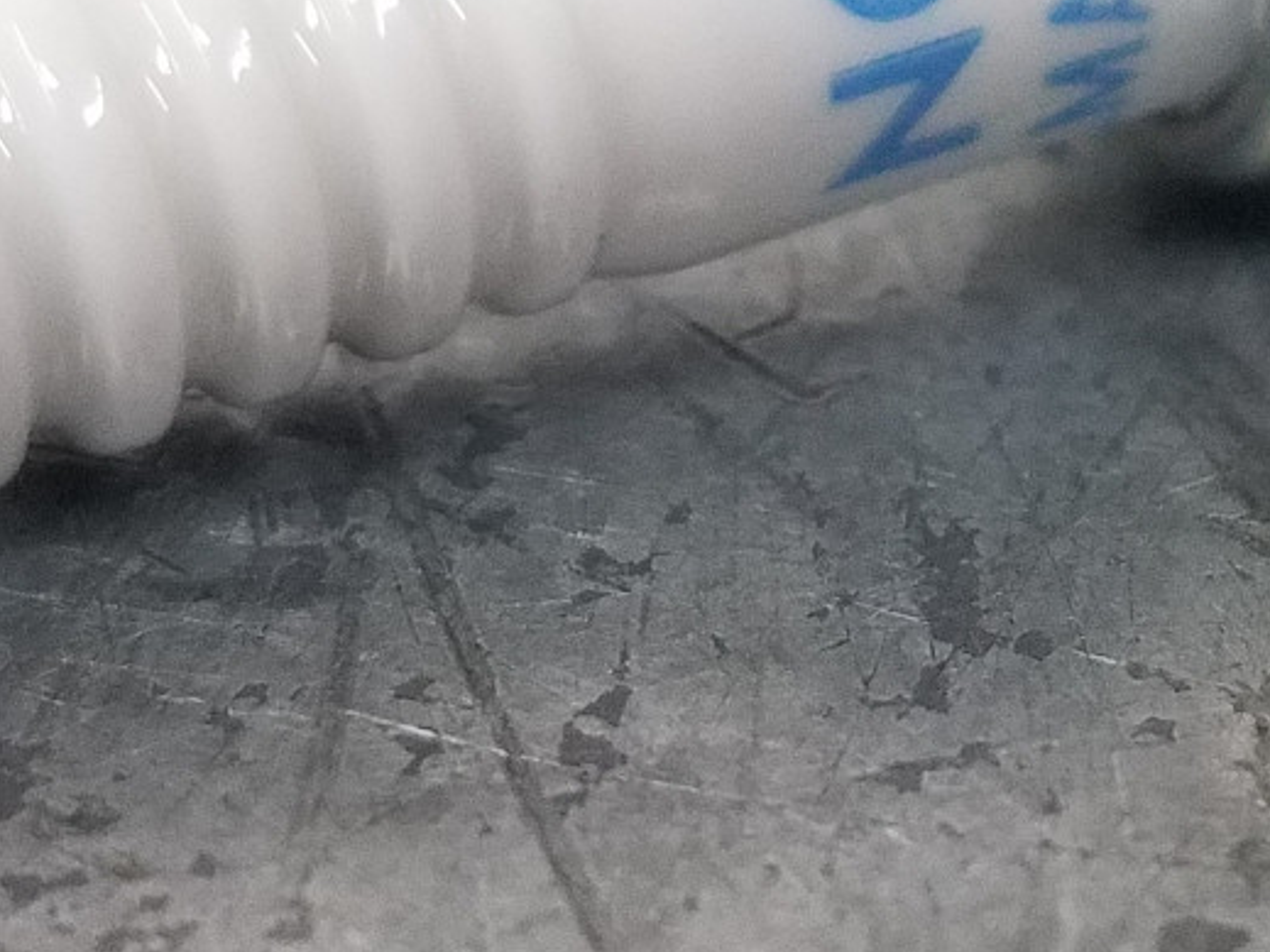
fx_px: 3705
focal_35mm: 101
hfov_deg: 19.4
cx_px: 781
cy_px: 127
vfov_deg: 14.5
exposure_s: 1/60
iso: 160
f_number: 1.7
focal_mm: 4.2
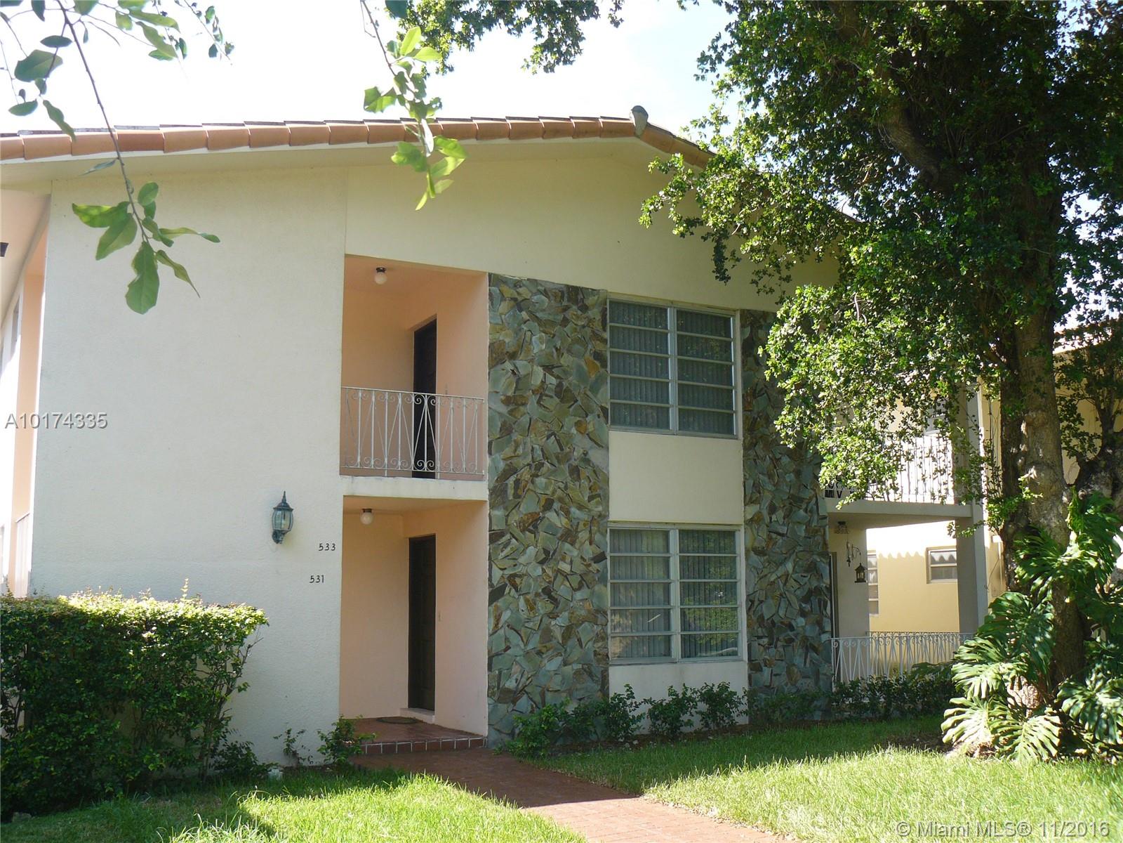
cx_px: 562
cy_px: 422
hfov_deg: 51.4
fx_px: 1168
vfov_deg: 39.7
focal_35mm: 36
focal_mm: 6
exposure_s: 1/160
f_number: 4
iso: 100
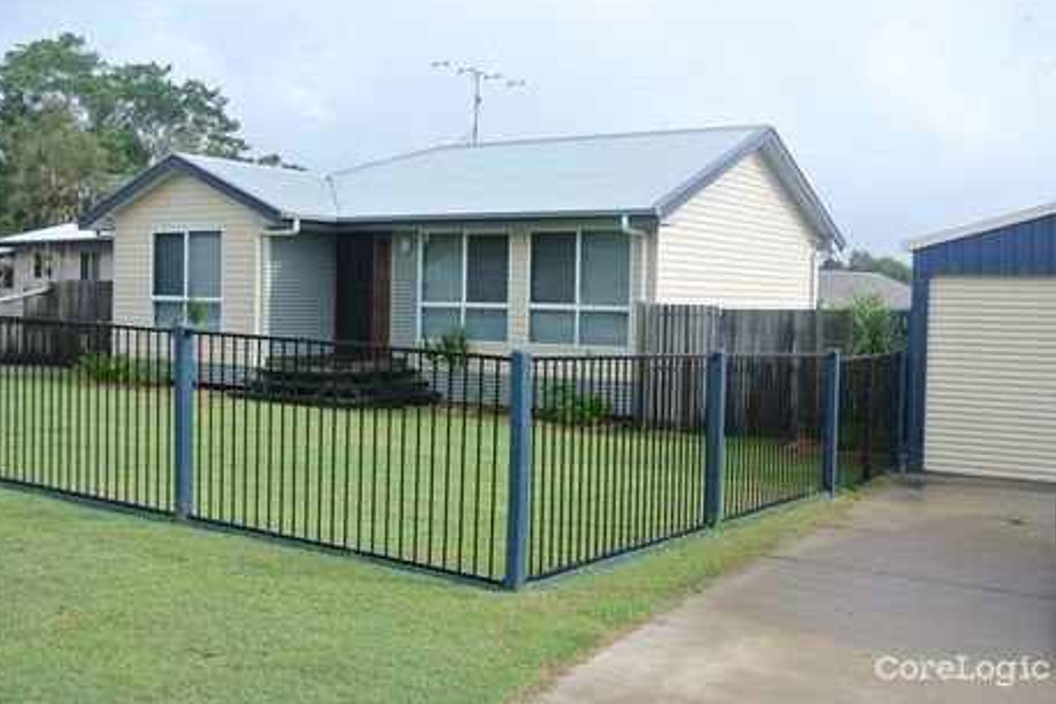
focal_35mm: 40
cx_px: 528
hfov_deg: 48.5
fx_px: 1173
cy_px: 345
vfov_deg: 33.4
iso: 100
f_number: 4.5
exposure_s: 1/500
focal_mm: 14.5
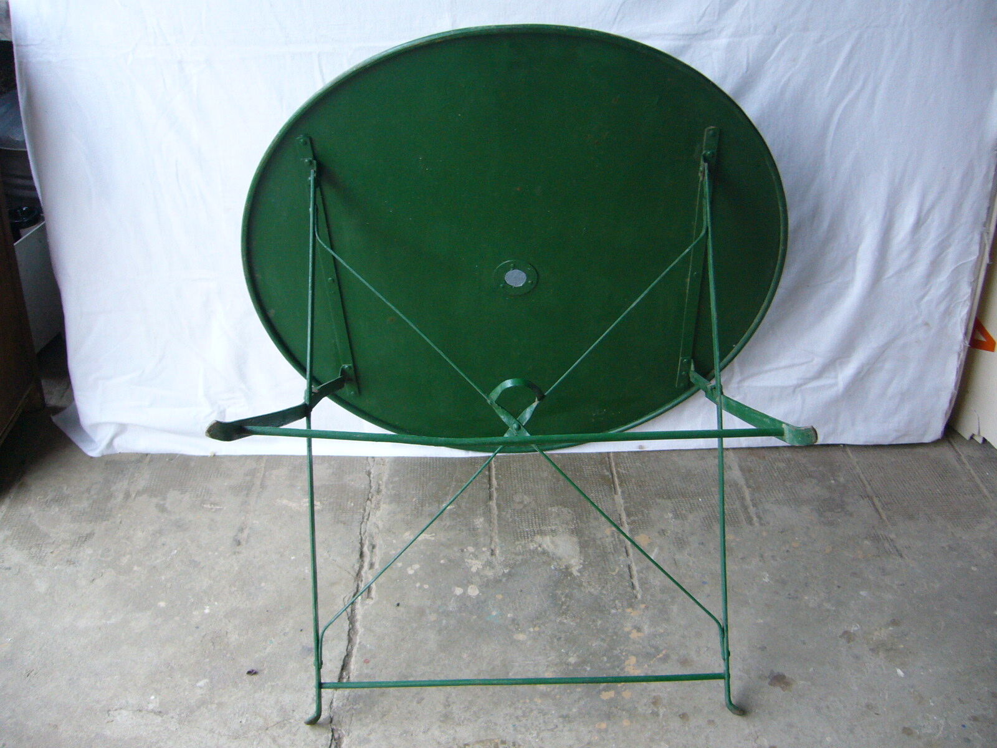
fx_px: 1008
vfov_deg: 40.7
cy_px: 374
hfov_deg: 52.6
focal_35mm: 35
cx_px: 498
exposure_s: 1/15
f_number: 2.8
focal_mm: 5.8
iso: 160
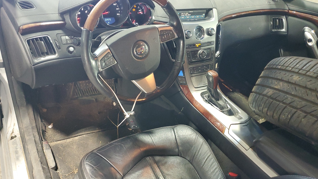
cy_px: 101
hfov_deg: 66.1
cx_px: 156
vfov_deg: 40.1
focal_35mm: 29
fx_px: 245
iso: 289
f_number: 1.5
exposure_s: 1/60.2
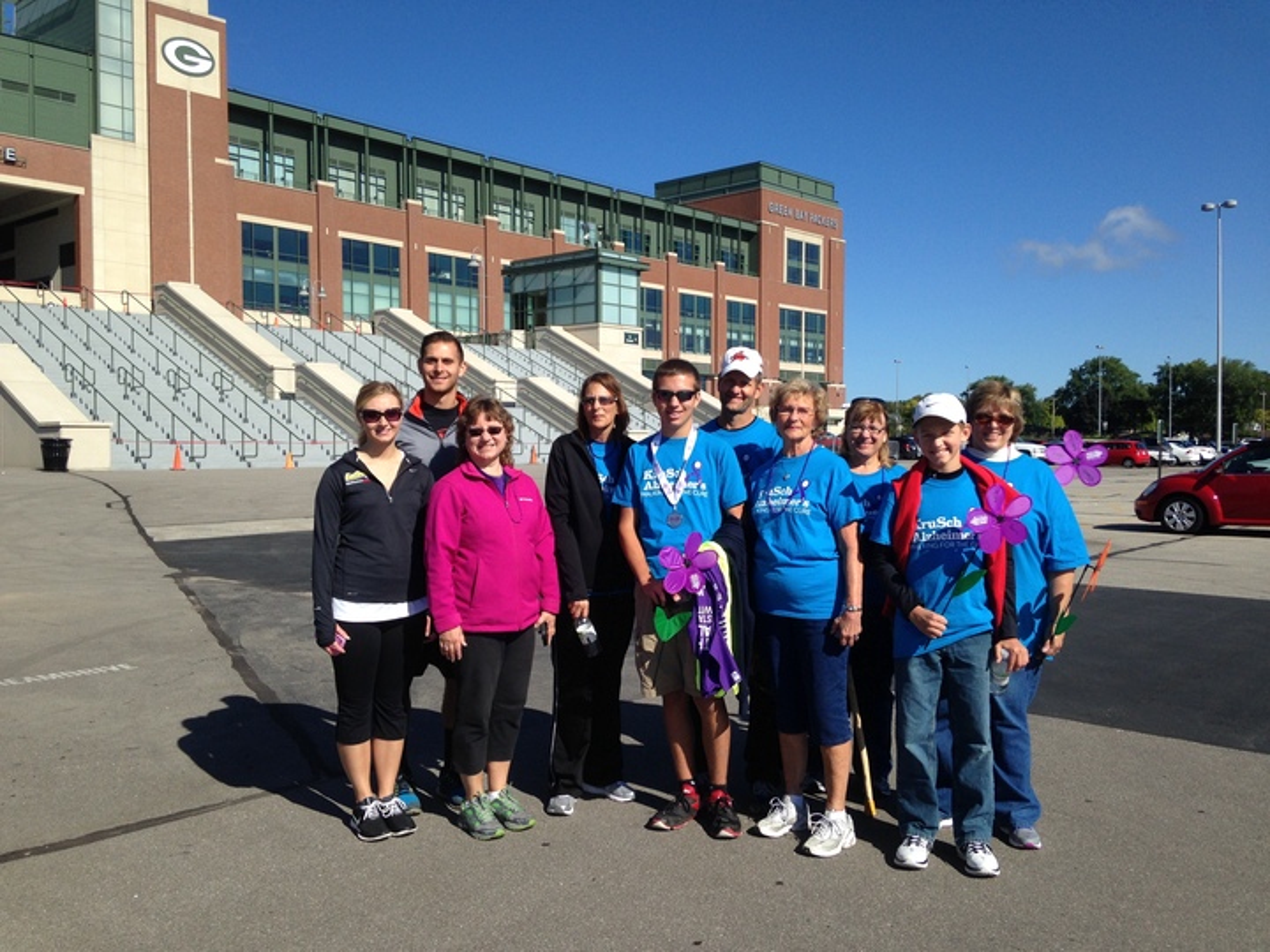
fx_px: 1211
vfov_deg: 42.9
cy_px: 476
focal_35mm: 33
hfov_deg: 55.4
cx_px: 635
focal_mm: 4.12
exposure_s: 1/2008
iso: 50
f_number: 2.4
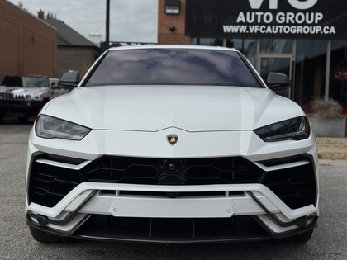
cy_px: 130
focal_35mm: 48
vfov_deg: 30.3
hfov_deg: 39.7
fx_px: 481
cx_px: 174
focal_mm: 6.76
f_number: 1.78
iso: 64
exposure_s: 1/10526
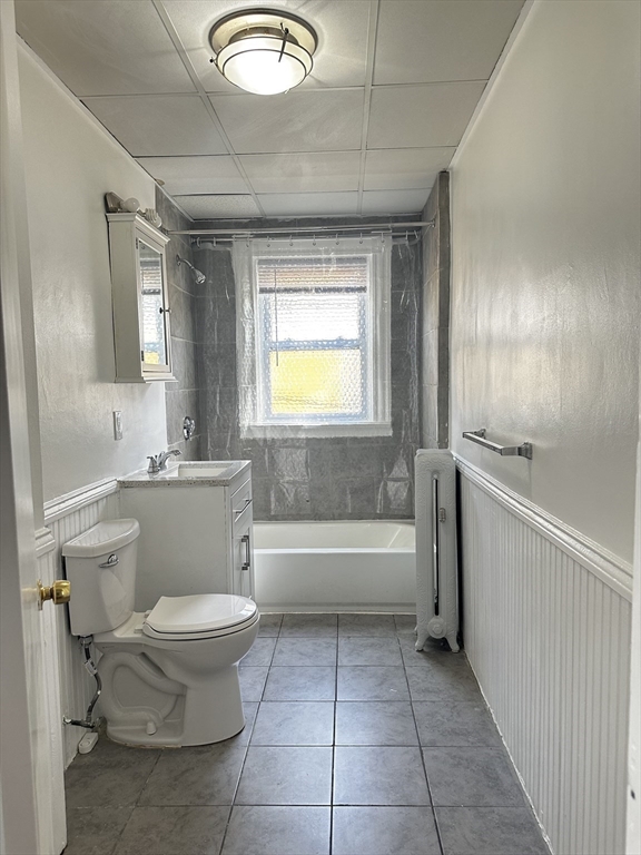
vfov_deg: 71.6
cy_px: 428
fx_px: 593
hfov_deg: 56.8
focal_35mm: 24
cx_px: 320
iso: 200
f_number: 1.78
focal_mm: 6.86
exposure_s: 1/60
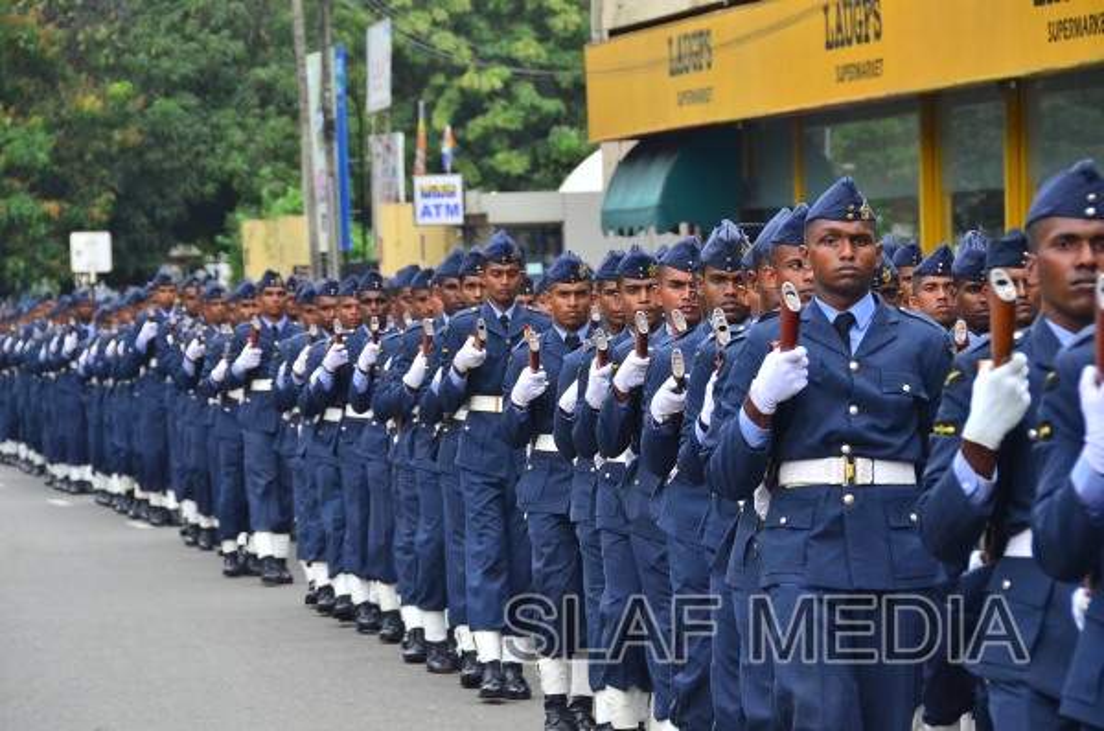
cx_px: 552
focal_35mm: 180
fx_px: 5507
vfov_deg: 7.6
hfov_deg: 11.4
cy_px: 366
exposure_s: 1/160
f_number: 7.1
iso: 250
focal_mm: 120
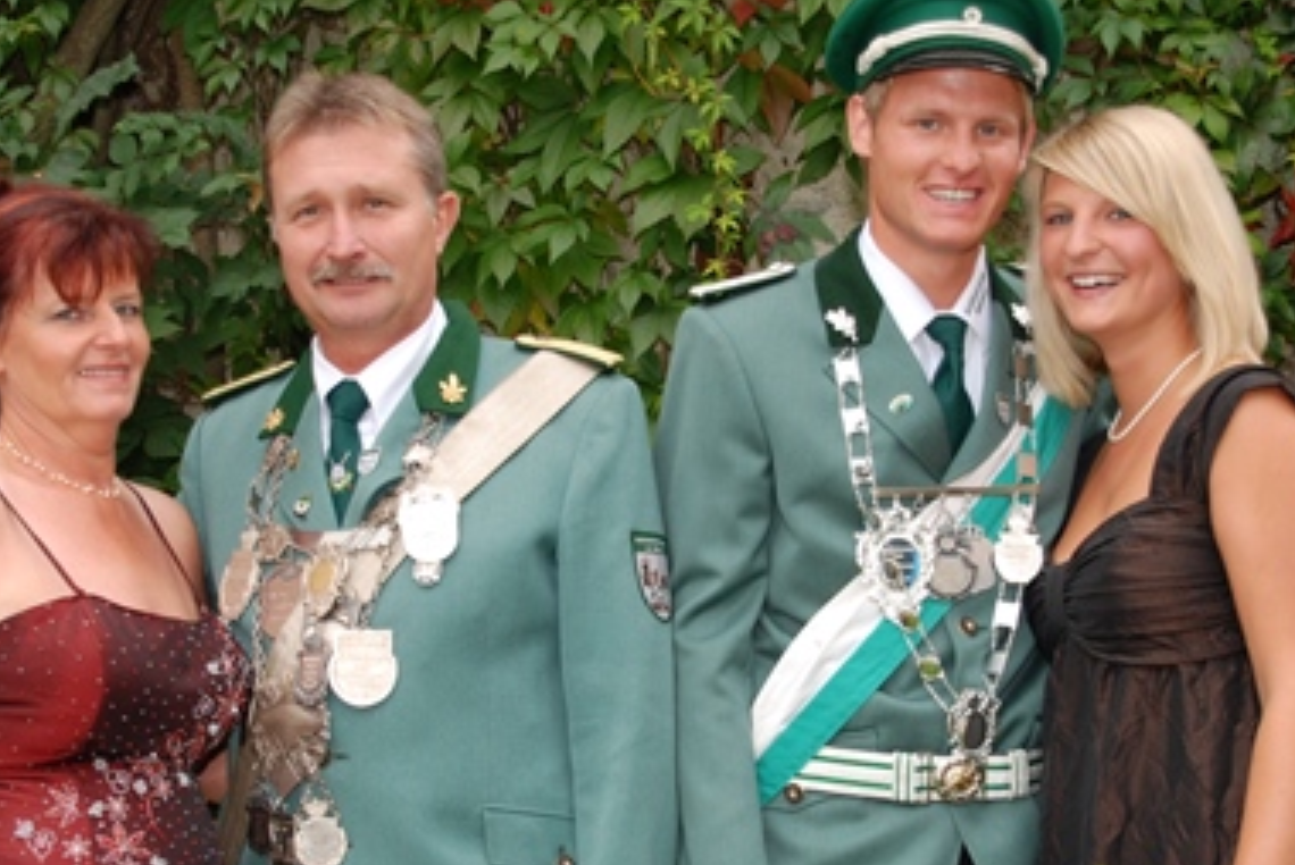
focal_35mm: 86
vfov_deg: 15.9
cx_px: 627
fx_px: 3096
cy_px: 524
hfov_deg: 23.6
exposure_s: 1/160
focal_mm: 34
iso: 320
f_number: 6.3
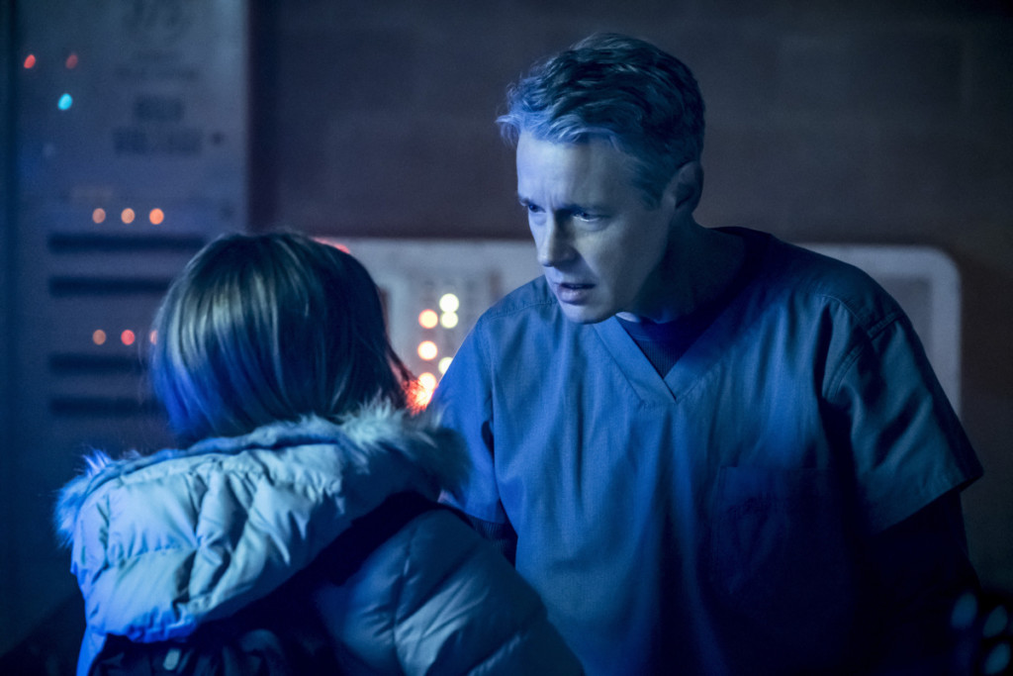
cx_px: 506
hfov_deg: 15.6
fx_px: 3686
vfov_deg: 10.5
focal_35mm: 131
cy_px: 338
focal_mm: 87.1
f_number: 2.8
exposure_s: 1/60
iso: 8000
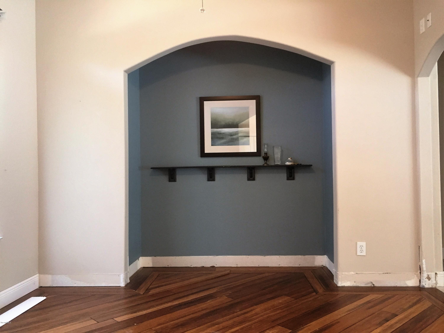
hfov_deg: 61.7
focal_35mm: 29
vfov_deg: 48.2
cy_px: 166
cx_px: 222
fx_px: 372
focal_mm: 4.15
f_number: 2.2
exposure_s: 1/30
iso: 160
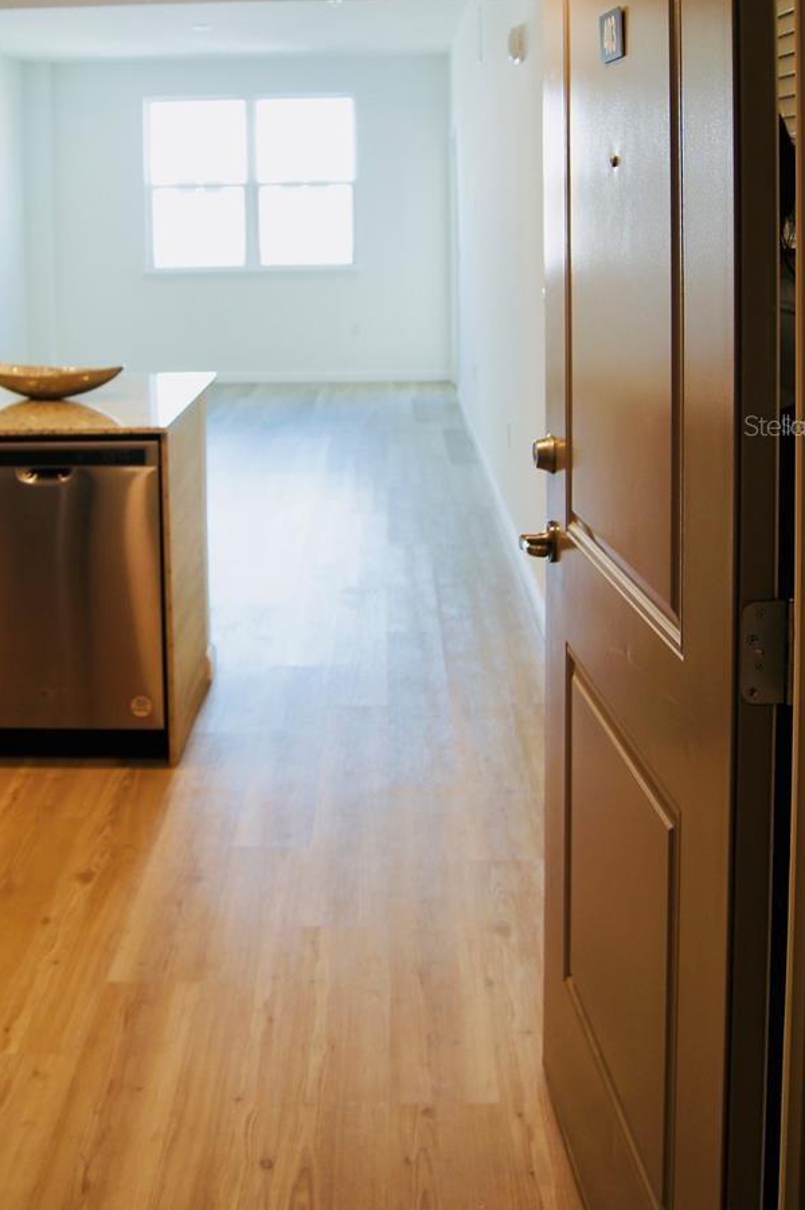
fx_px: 1209
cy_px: 425
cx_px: 335
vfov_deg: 52.4
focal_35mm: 36
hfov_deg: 36.7
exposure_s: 1/40
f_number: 4.5
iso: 100
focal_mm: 18
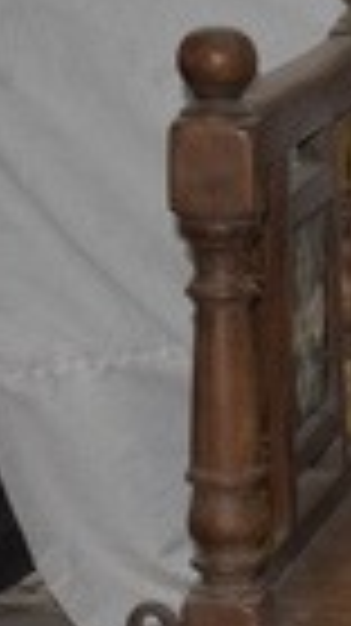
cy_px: 399
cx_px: 1071
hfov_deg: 5.9
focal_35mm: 192
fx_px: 3183
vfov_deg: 11.2
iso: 2800
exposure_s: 1/60
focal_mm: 34
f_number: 4.5
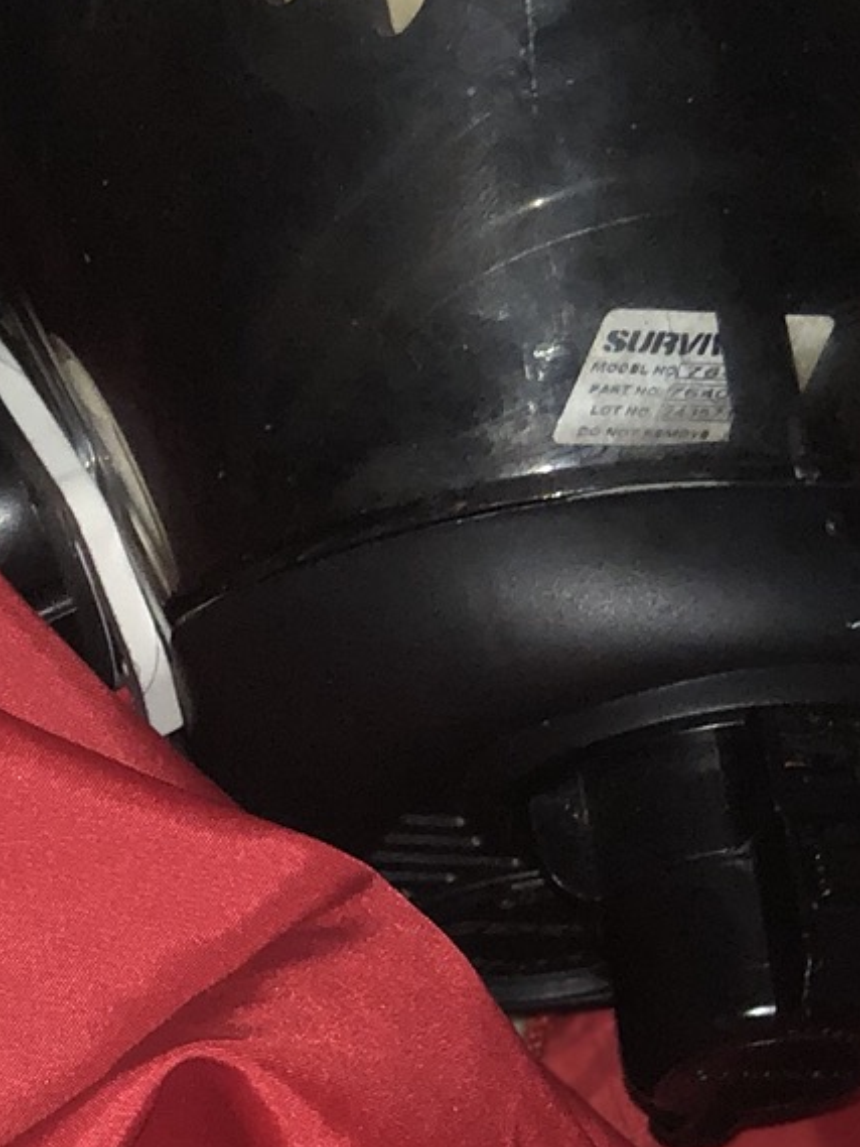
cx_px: 12
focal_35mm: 187
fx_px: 6192
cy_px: 554
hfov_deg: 7.9
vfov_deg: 10.6
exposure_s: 1/30
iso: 80
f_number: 2.4
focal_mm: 6
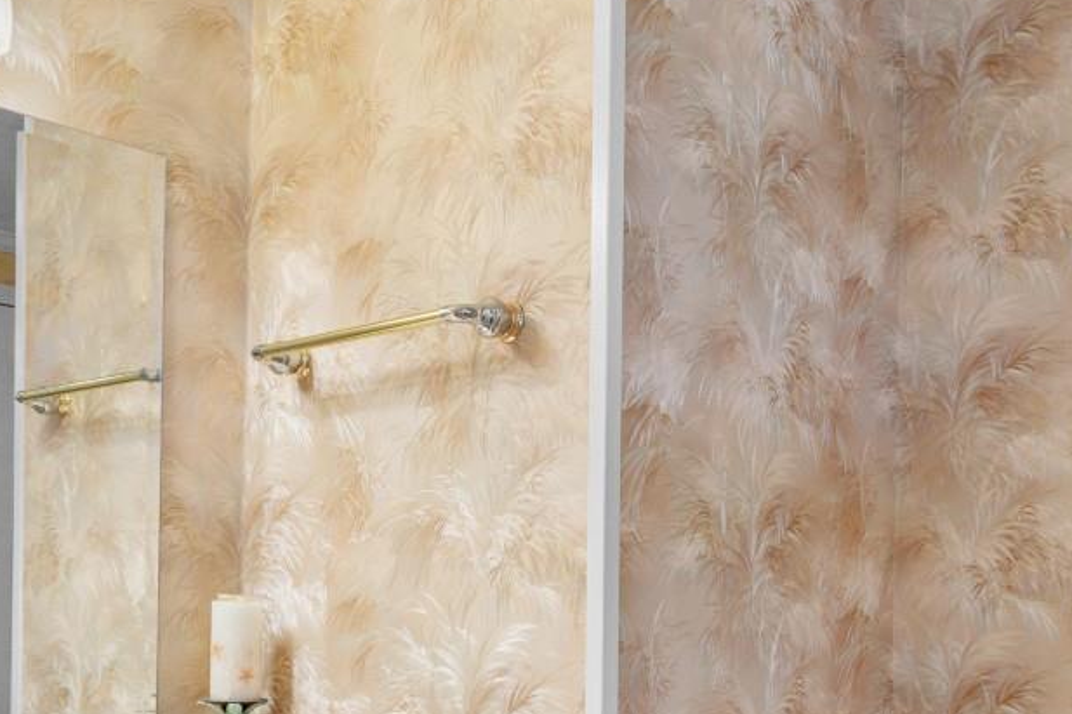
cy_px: 606
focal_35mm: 42
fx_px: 1250
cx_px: 605
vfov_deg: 30.8
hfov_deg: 46.3
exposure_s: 1/25
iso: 100
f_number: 4.8
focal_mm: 11
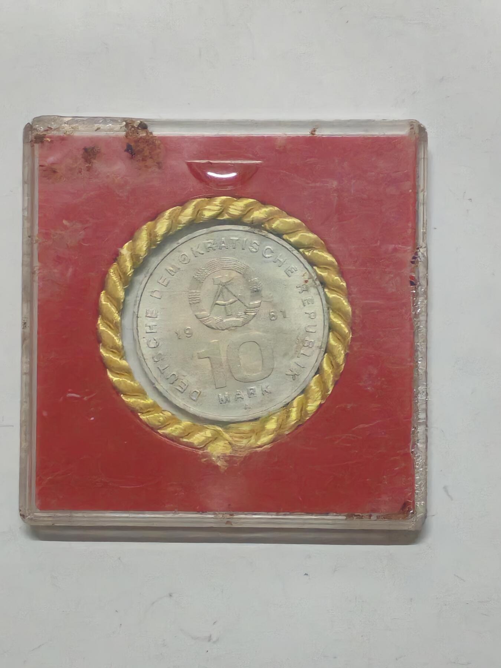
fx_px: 2065
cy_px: 334
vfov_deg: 18.4
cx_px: 250
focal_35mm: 107
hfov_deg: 13.8
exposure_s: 1/33
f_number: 1.95
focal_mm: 5.52
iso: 800
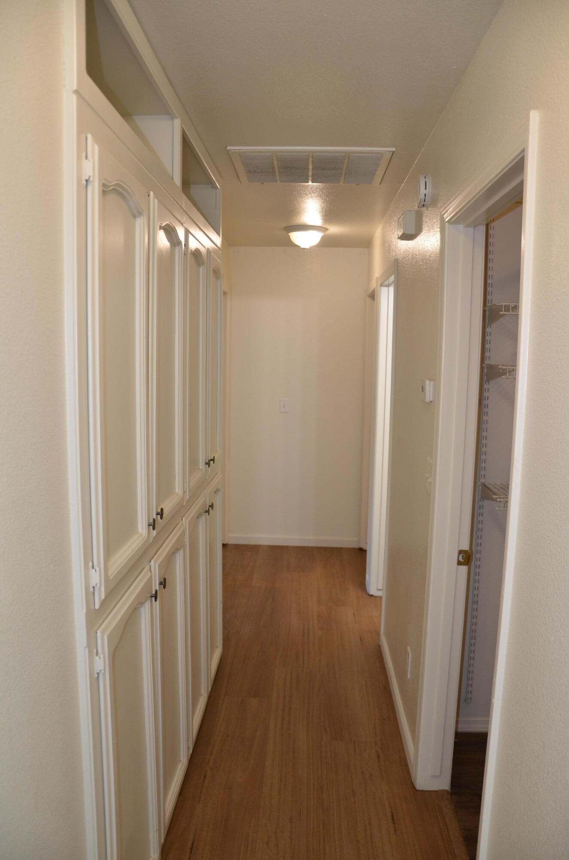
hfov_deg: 47.7
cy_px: 430
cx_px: 284
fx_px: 643
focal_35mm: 27
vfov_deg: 67.5
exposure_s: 1/60
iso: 400
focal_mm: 18
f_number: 3.5
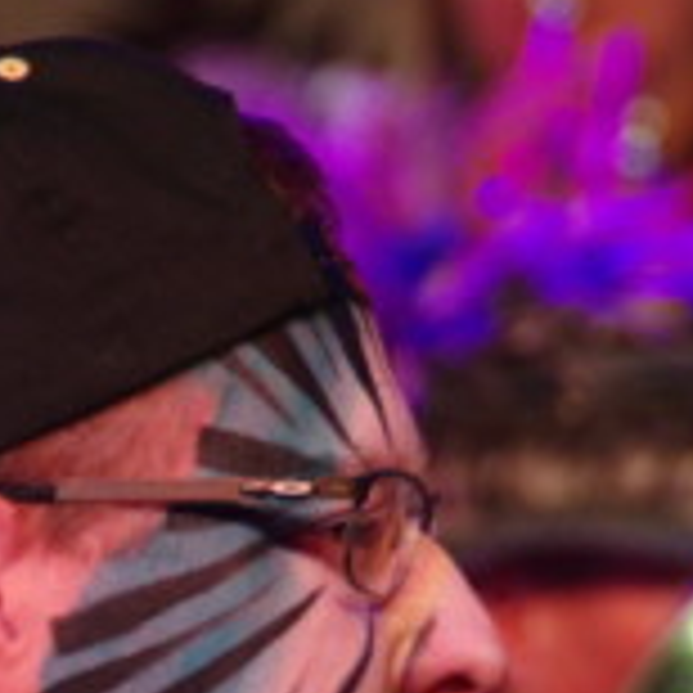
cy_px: 718
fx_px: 18731
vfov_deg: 2.1
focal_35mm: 827
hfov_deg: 2.1
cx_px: 356
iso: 3200
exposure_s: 1/30
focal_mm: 200
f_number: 6.3
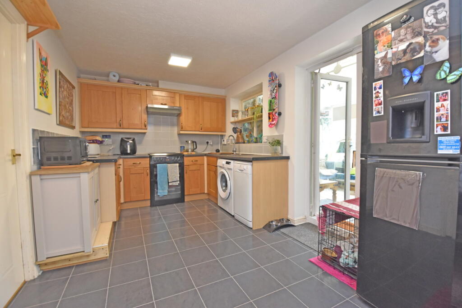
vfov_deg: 77.3
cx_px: 231
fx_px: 193
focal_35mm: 15
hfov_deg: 100.4
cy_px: 154
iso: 1000
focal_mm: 10
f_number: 4
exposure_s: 1/125
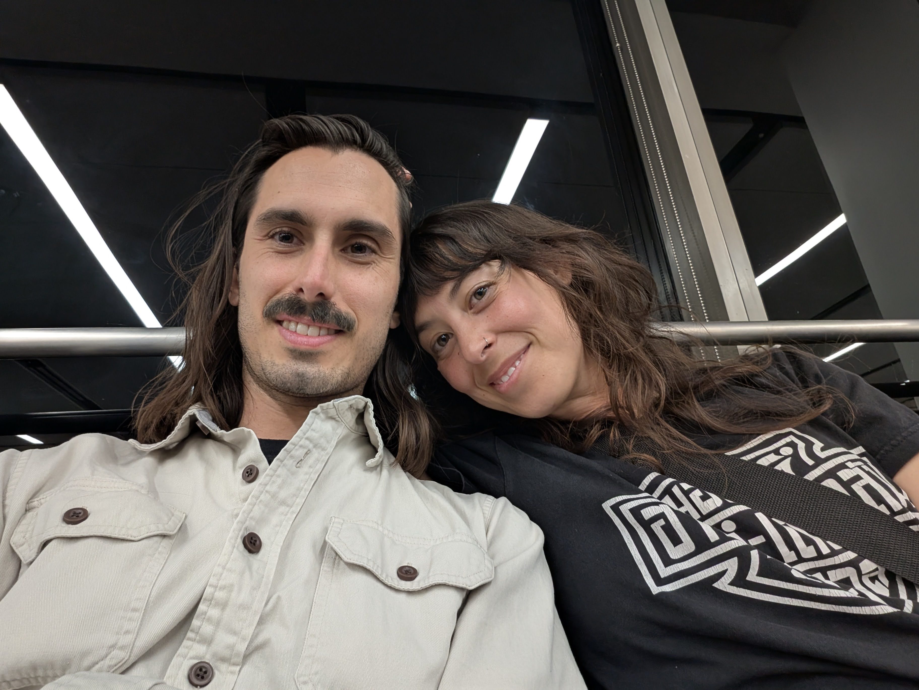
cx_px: 460
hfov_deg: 79.0
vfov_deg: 63.4
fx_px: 558
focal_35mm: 21
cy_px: 345
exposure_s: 1/15.2
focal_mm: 2.74
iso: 94
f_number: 2.2
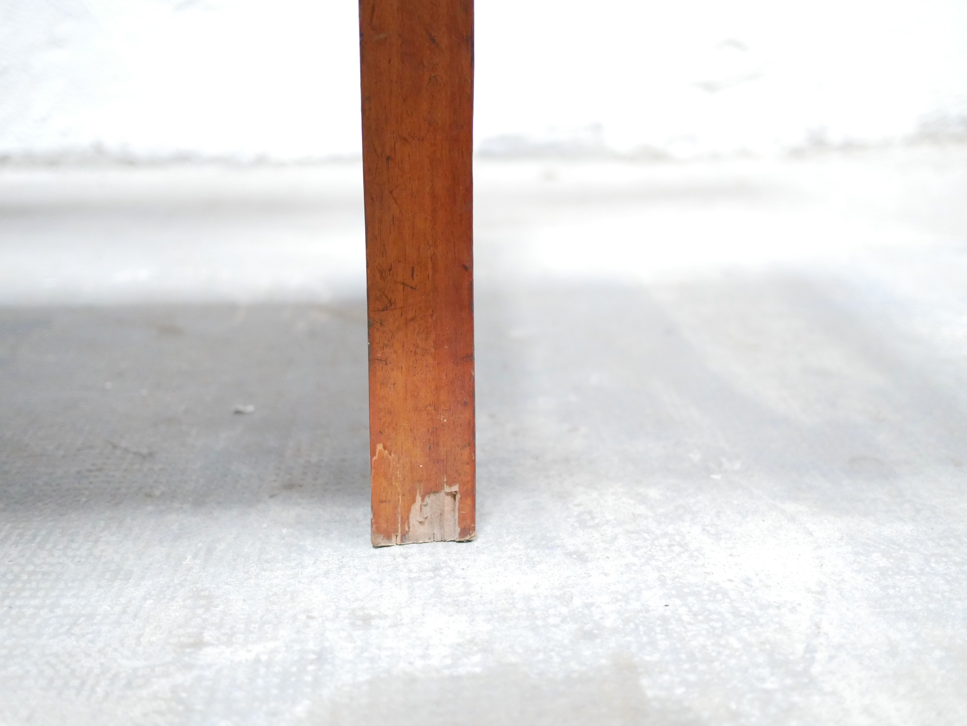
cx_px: 484
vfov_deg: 36.0
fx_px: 1118
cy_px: 363
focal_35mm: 40
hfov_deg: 46.8
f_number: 1.7
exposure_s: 1/25
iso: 3200
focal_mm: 20
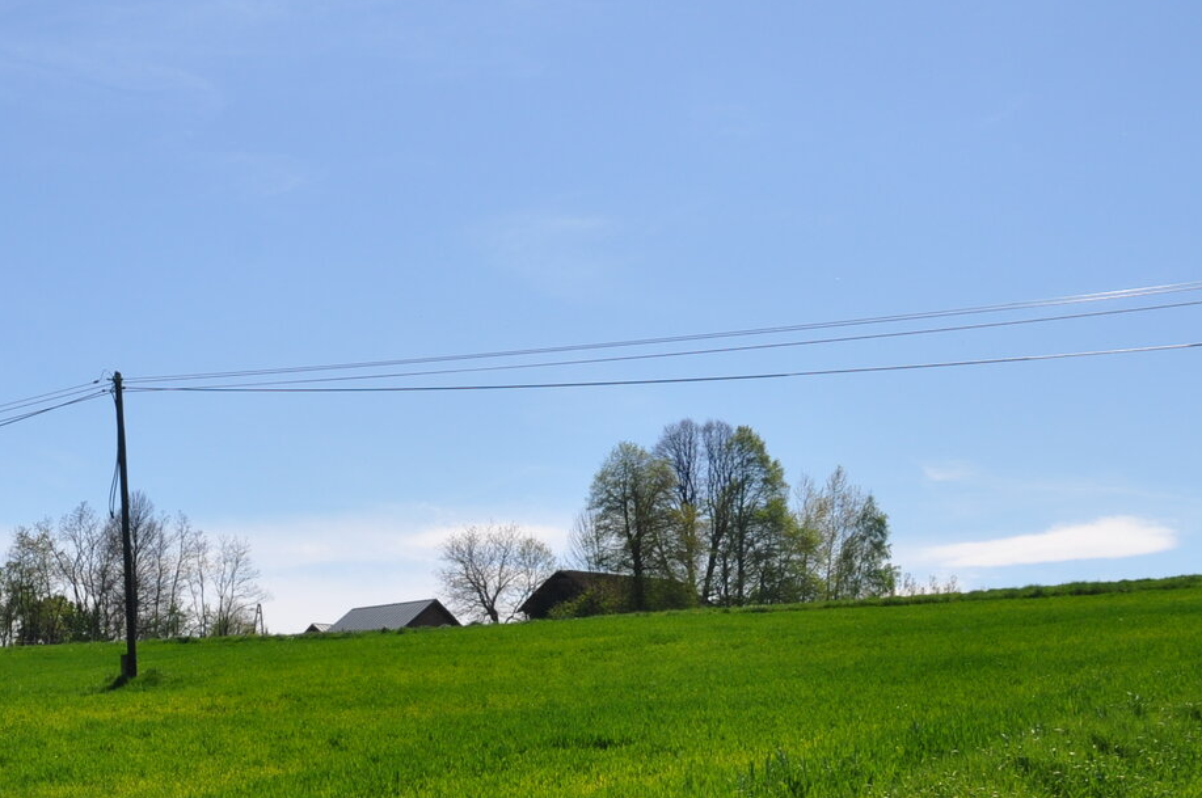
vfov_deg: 18.5
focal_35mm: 72
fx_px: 2401
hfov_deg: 27.2
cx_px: 131
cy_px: 760
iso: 200
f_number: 10
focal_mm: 22
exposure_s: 1/400
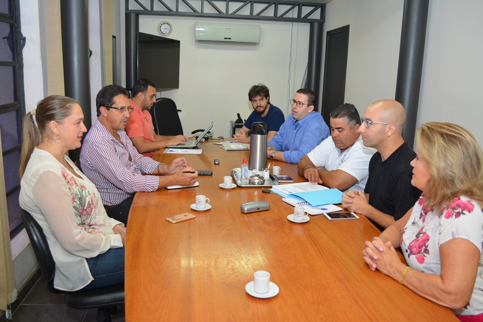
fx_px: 403
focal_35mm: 30
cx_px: 242
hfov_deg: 61.9
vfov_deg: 43.6
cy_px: 161
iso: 450
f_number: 4
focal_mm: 20
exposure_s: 1/60
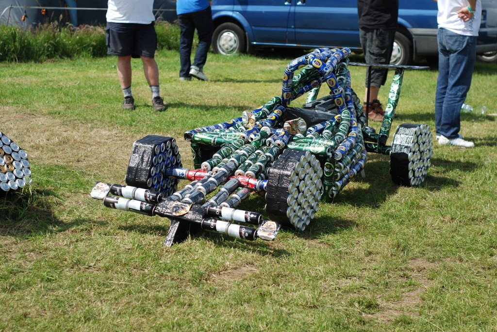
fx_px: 1036
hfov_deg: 27.0
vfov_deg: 18.2
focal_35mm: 75
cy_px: 166
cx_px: 248
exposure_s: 1/1000
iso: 100
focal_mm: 50
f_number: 4
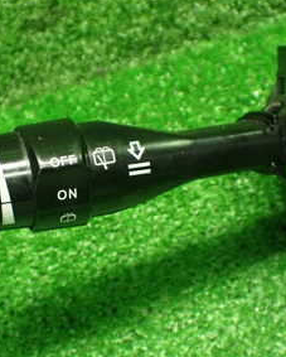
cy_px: 197
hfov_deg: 24.5
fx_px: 655
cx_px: 92
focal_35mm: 62
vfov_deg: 30.4
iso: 800
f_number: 2.3
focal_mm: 5.4
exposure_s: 1/60
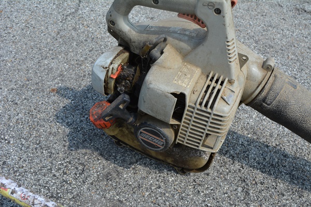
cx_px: 156
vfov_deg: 34.2
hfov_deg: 49.6
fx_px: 337
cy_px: 104
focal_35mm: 39
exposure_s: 1/250
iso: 200
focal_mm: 26
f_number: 8
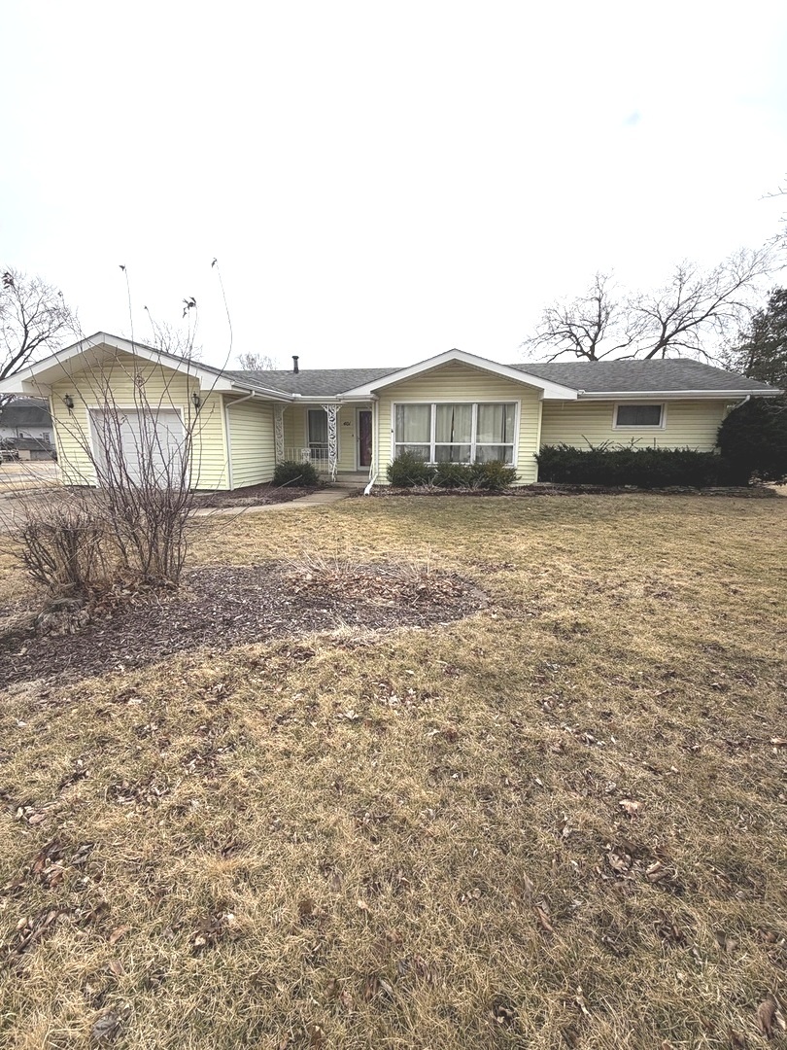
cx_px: 394
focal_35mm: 14
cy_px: 525
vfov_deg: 102.1
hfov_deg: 85.7
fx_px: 424
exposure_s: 1/2092
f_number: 2.2
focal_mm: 2.22
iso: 20
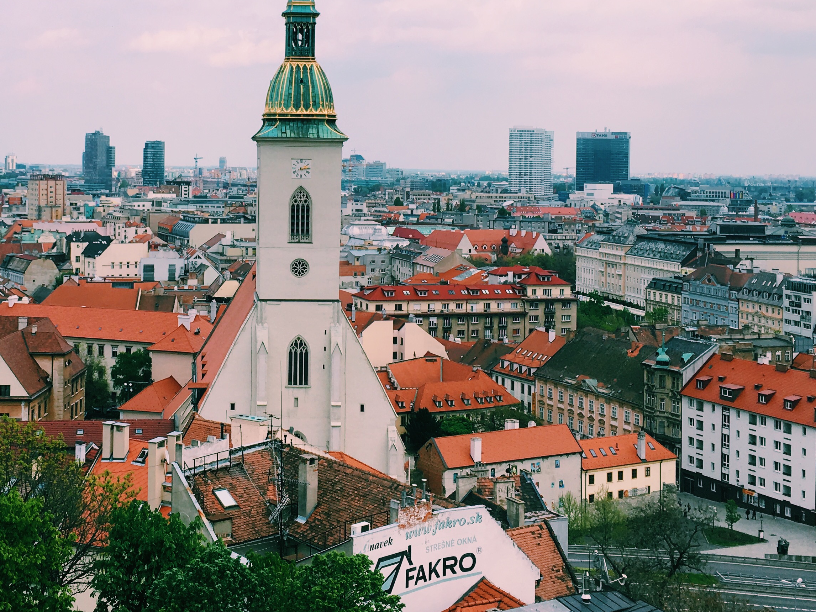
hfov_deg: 37.1
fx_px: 1202
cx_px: 268
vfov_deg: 28.3
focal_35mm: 51
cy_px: 181
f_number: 2.2
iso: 25
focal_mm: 4.15
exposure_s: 1/864
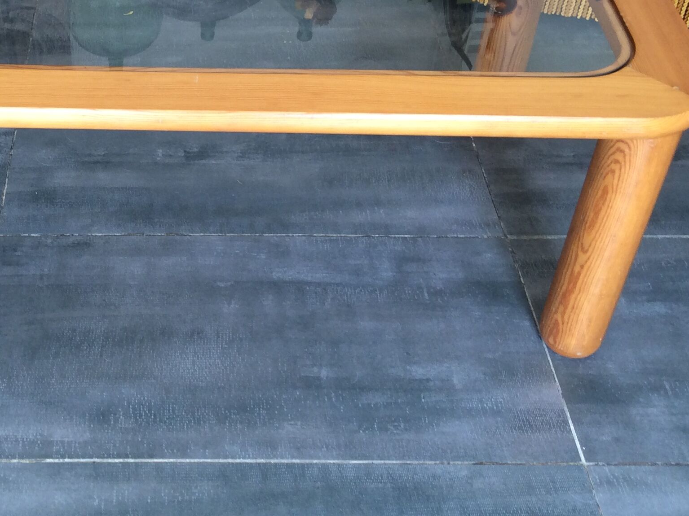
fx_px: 1075
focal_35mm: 54
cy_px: 133
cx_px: 158
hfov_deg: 34.7
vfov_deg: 26.7
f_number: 2.4
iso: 32
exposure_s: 1/50
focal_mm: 3.3
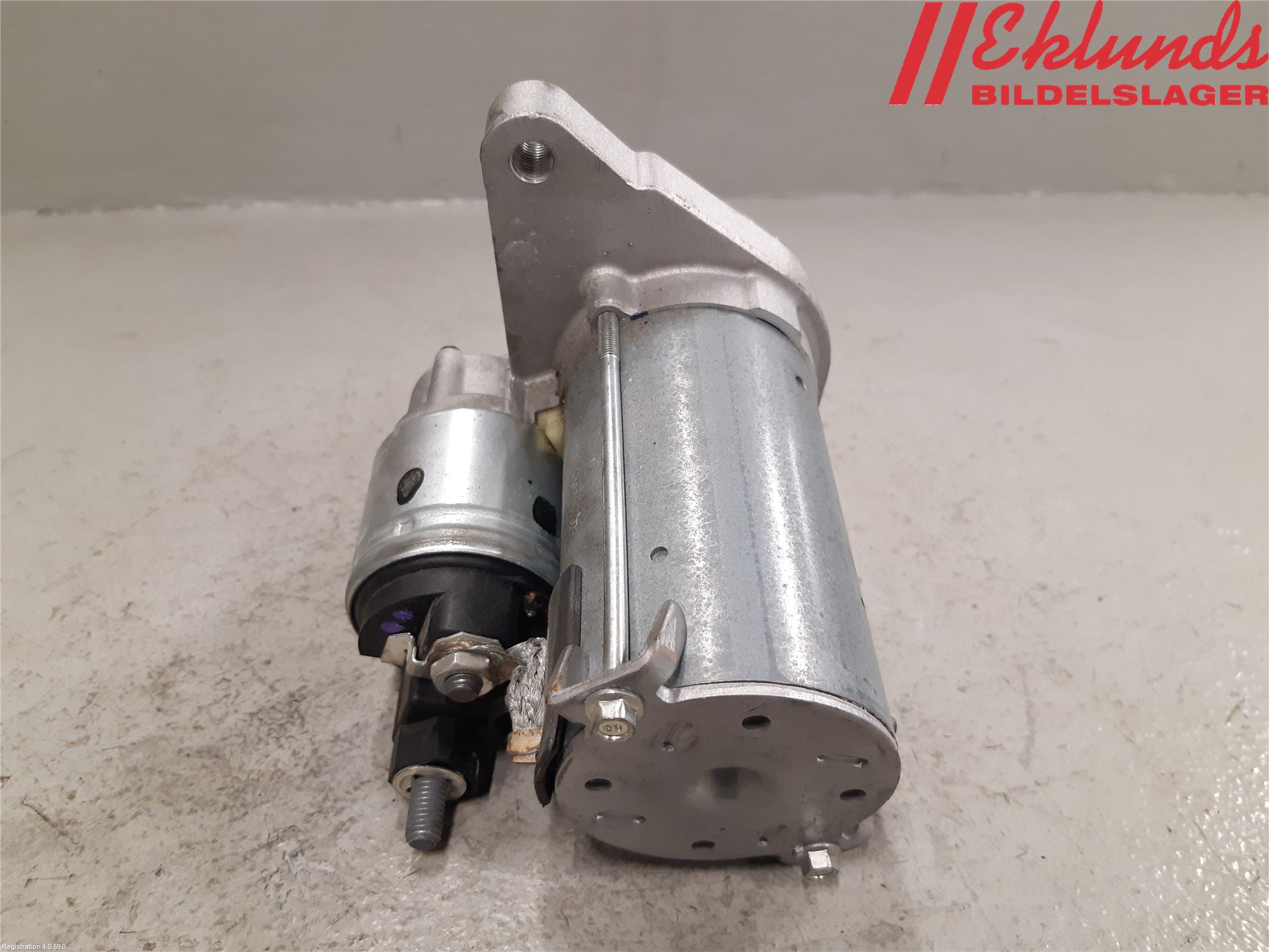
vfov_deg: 53.1
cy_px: 476
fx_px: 953
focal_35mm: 26
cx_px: 634
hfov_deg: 67.3
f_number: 1.7
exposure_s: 1/50
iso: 160
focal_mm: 3.93
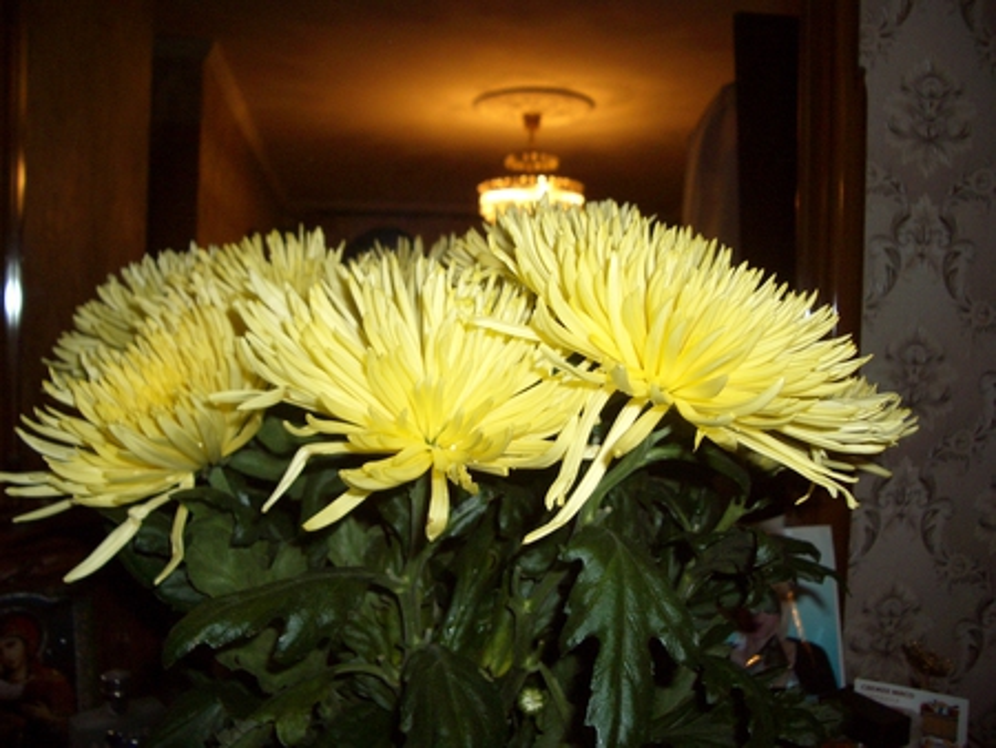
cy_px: 374
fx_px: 1008
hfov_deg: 52.6
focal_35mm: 35
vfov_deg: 40.7
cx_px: 498
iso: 100
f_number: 2.6
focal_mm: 5.8
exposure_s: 1/60
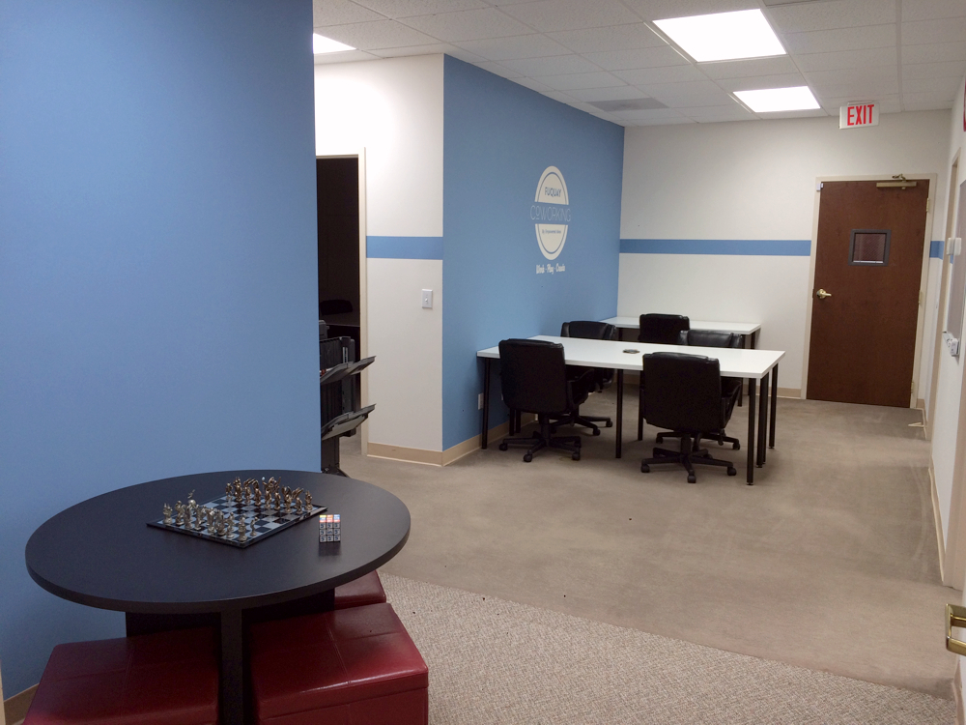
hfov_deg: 61.7
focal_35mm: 29
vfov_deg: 48.2
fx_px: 809
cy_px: 362
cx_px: 483
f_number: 2.2
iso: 32
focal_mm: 4.15
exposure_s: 1/30
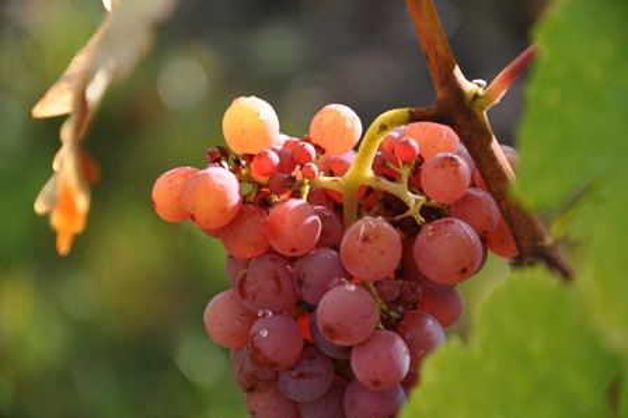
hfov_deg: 13.0
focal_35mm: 158
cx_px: 314
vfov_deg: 8.7
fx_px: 2745
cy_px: 209
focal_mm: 105
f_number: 5.6
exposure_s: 1/125
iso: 200
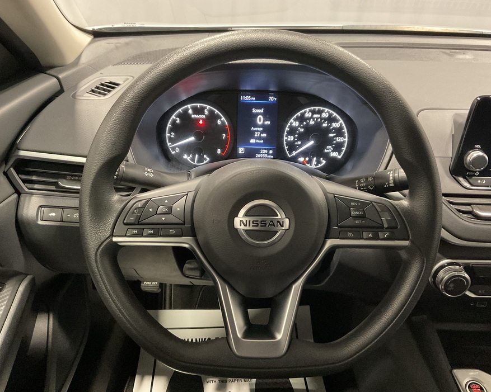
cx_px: 251
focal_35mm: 31
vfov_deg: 47.1
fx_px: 450
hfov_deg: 57.2
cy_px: 197
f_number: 1.8
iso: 400
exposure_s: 1/30
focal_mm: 3
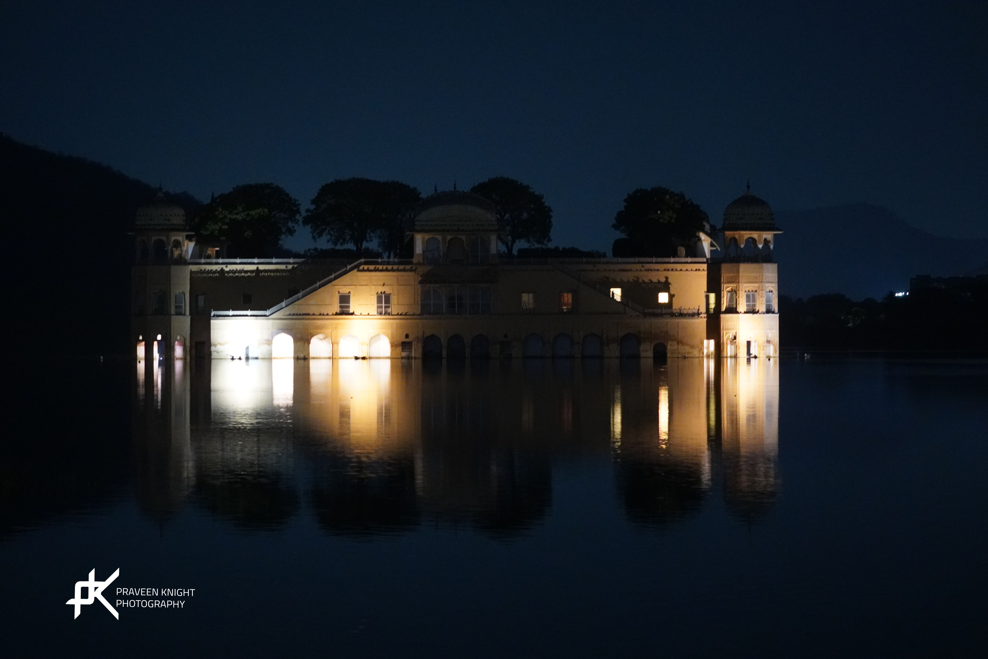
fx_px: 2881
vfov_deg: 13.0
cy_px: 330
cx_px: 494
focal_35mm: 105
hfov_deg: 19.5
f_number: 4.5
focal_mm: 70
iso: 4000
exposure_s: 1/6
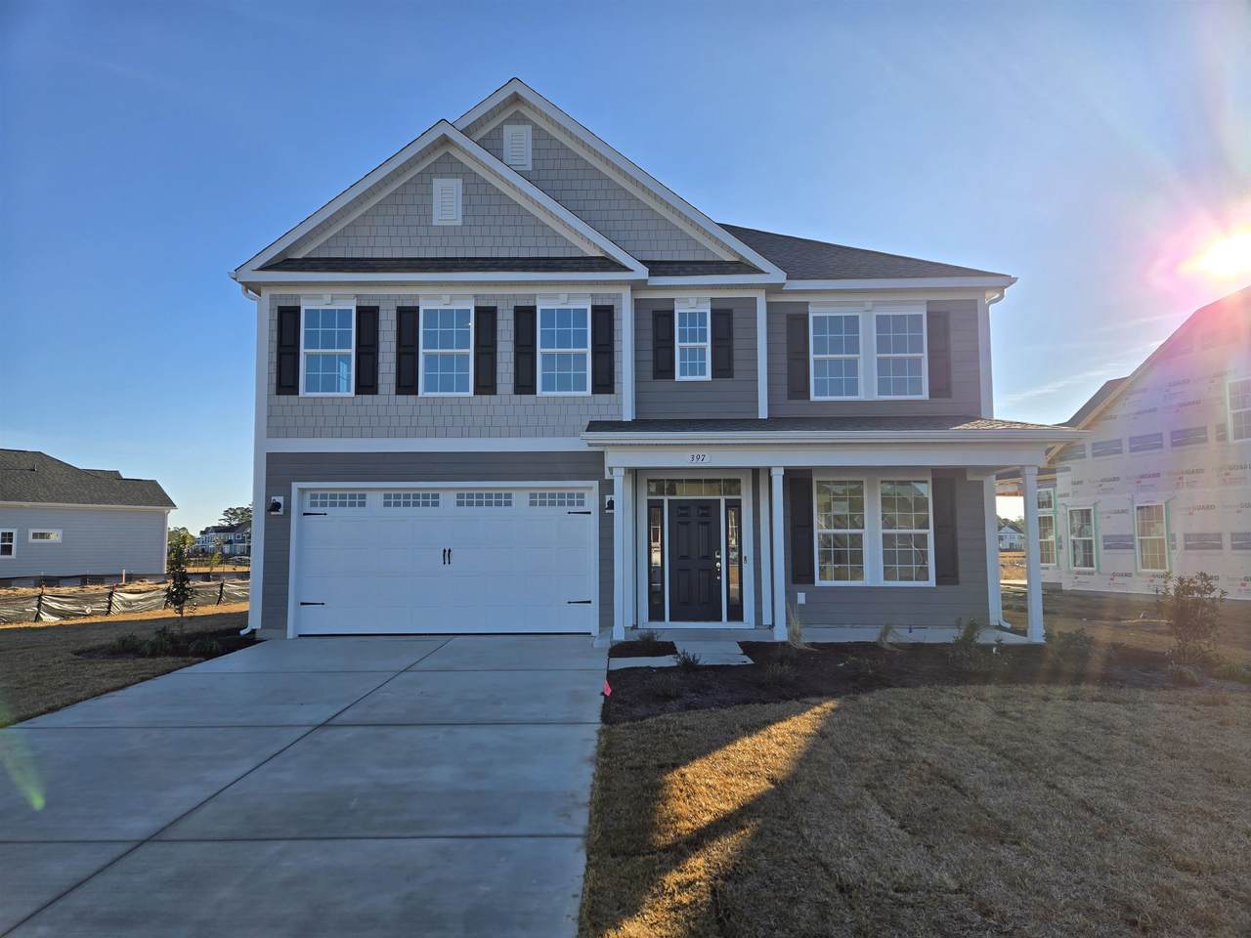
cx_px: 626
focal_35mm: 23
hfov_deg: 73.9
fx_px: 831
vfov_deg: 58.9
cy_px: 469
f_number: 1.8
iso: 25
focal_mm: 5.4
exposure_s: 1/2049
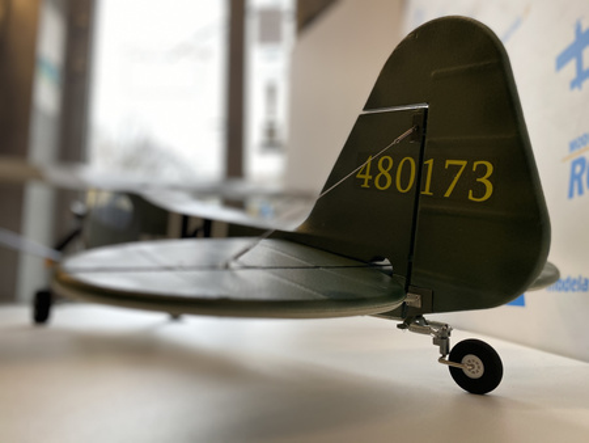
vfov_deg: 53.1
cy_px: 222
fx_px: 443
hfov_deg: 67.3
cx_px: 294
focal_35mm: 26
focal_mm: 4.25
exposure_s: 1/100
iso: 125
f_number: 1.8
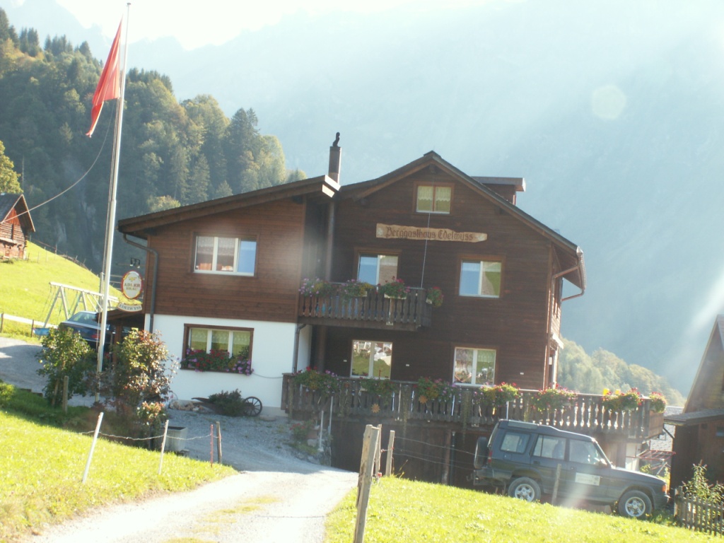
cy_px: 272
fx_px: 1443
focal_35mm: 69
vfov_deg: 21.3
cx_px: 362
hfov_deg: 28.2
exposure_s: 1/30
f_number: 7.1
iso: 50
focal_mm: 11.51
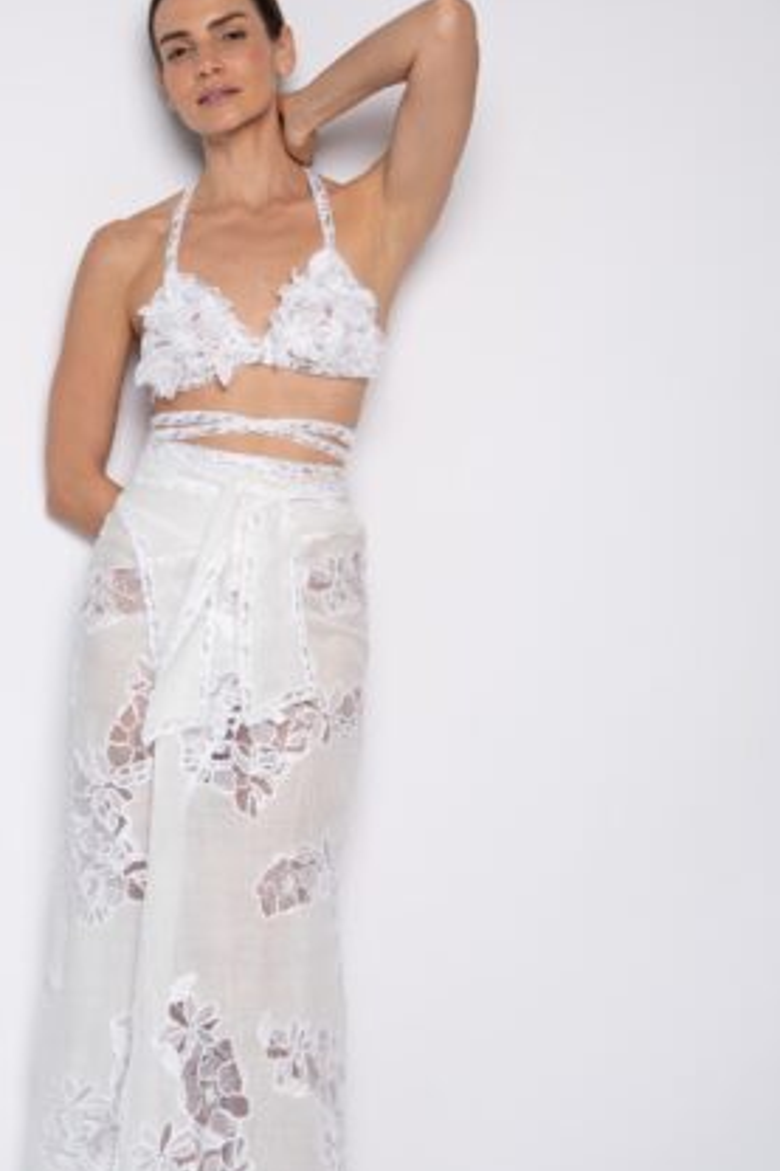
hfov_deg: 20.8
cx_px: 222
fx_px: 2114
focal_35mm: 65
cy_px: 705
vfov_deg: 30.9
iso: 200
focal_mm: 45
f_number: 5
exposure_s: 1/160
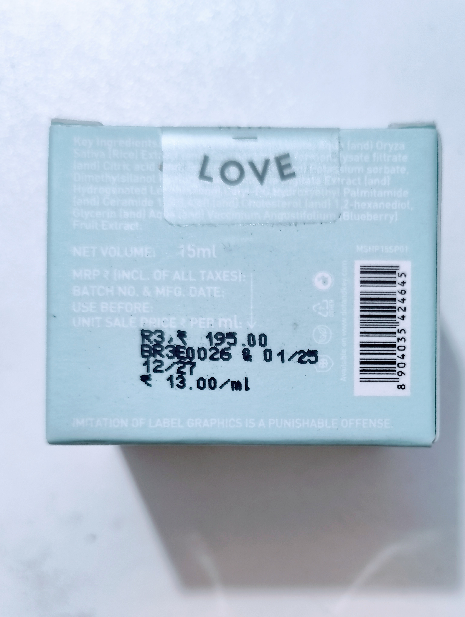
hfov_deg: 29.2
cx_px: 232
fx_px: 893
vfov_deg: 38.1
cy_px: 308
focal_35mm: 50
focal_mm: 5.56
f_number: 1.87
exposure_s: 1/50
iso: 708
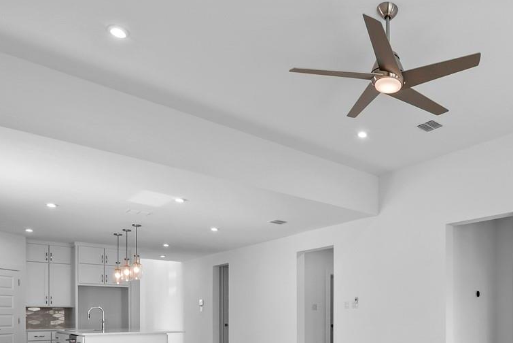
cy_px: 316
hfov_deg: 57.1
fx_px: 428
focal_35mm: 30
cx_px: 414
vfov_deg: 40.0
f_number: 11
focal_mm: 14
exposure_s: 1/15
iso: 500
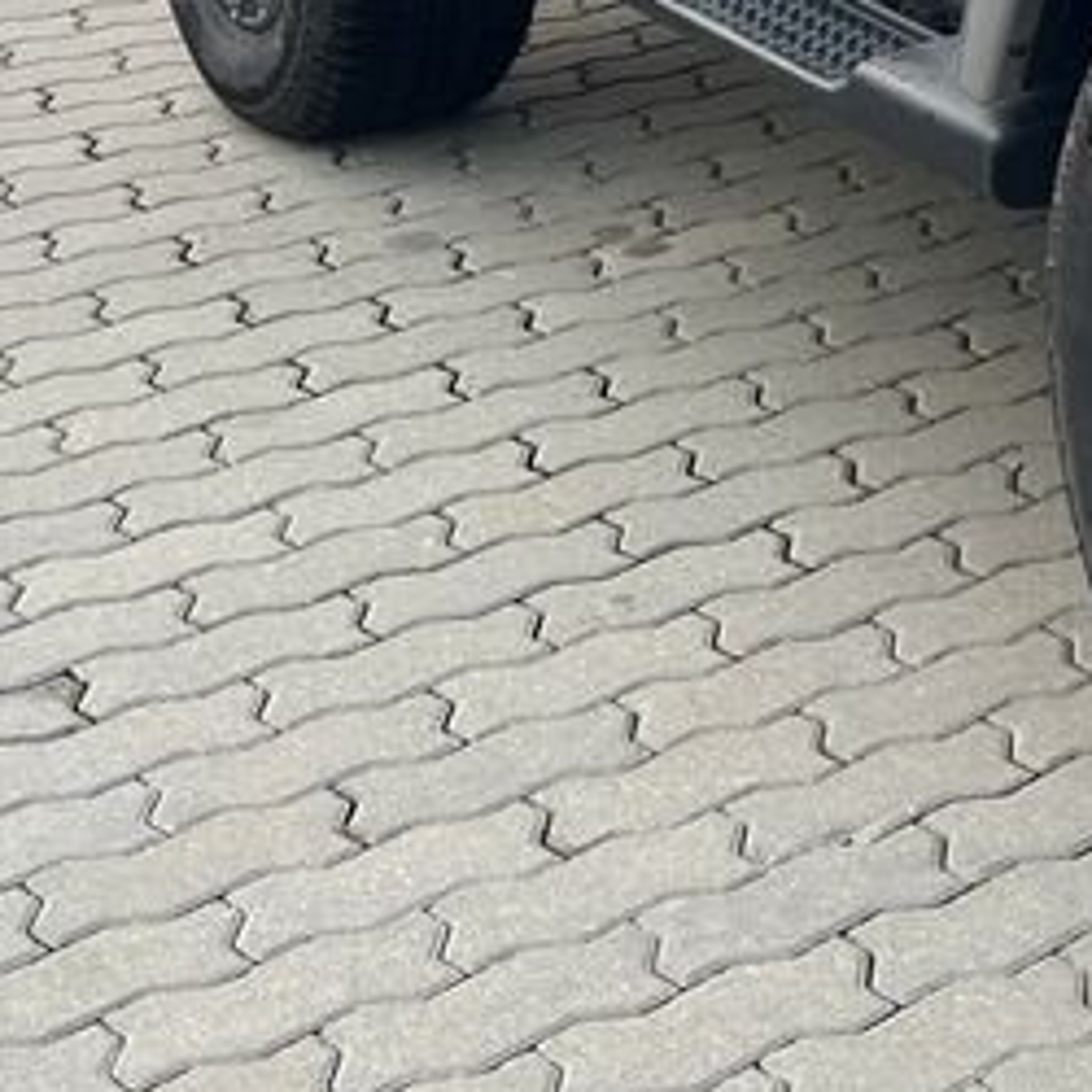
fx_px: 3355
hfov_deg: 16.3
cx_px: 1808
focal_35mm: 94
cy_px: -432
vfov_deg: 17.1
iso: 40
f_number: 1.6
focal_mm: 5.1
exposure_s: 1/159
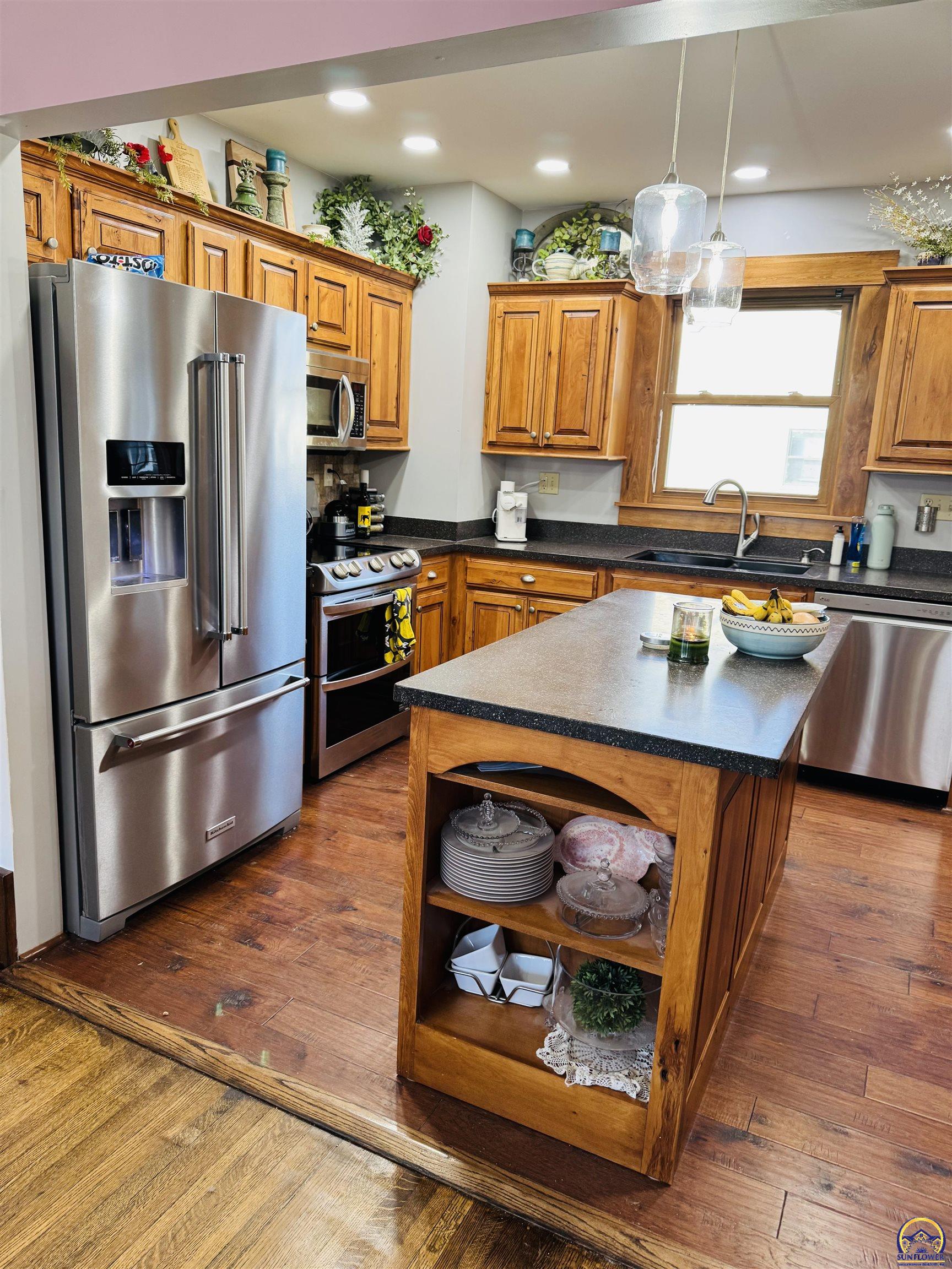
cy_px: 634
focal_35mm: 24
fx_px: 880
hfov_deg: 56.8
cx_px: 476
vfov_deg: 71.6
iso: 125
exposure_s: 1/60
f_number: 1.78
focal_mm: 6.76
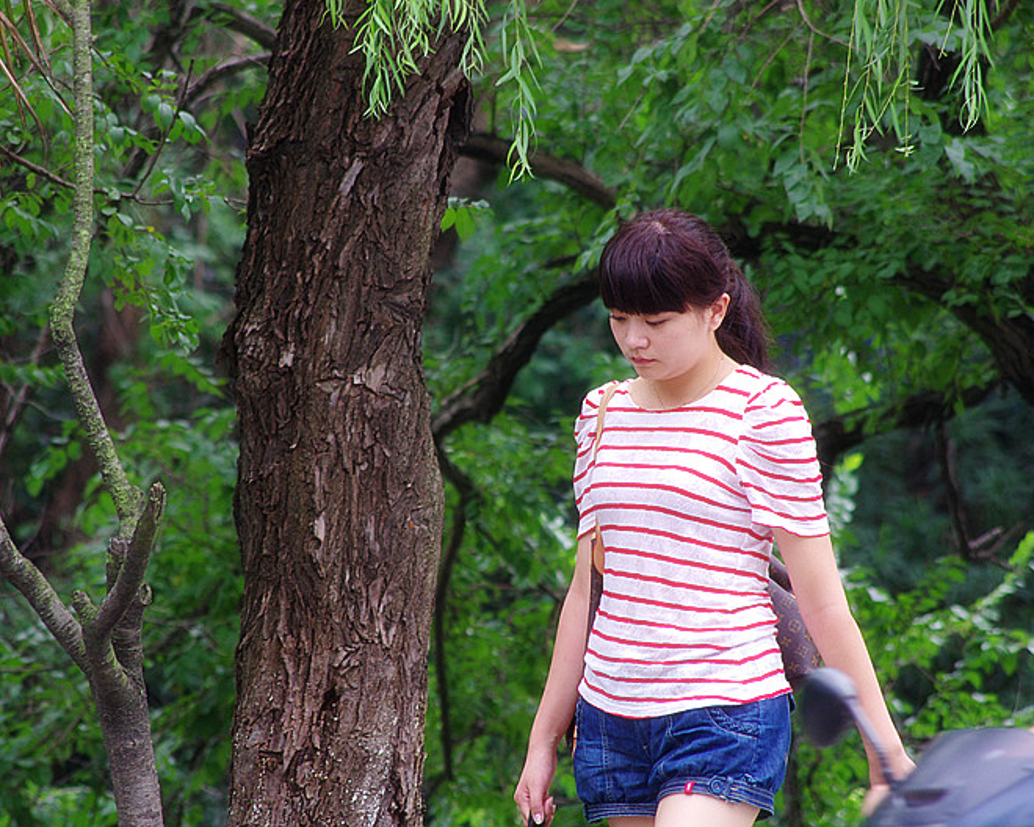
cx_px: 487
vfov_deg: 3.5
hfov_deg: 4.4
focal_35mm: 443
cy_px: 413
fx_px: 13557
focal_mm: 260
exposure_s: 1/400
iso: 800
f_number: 8
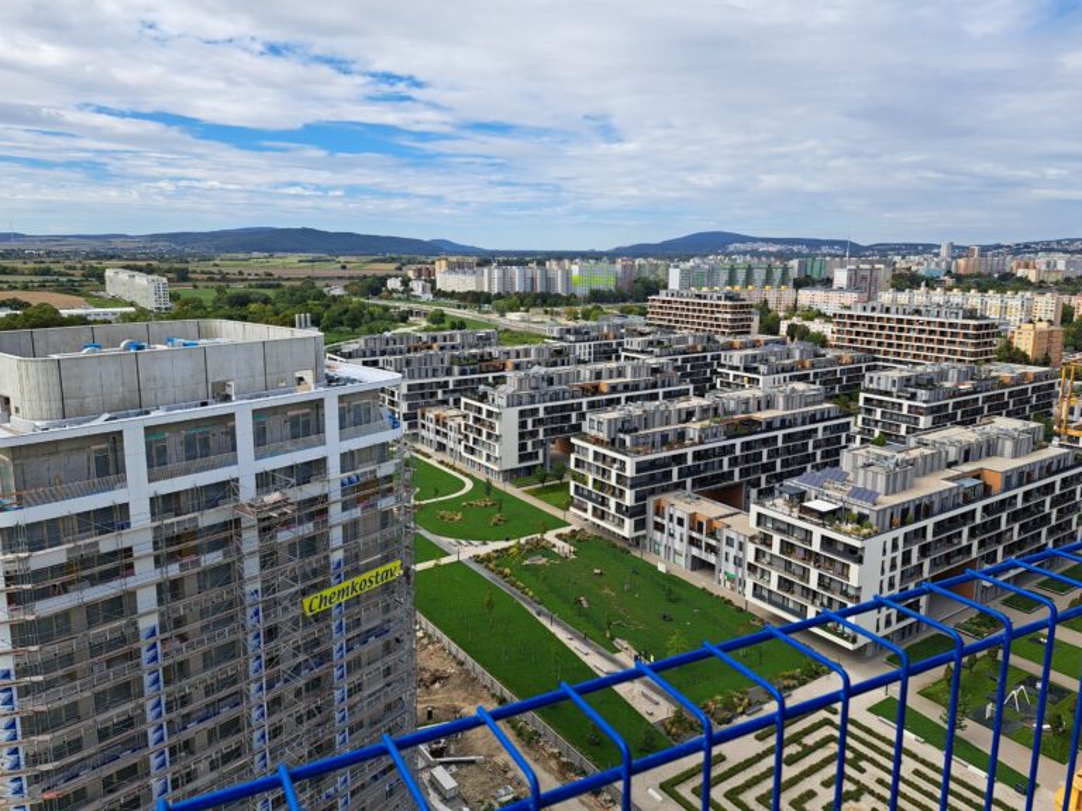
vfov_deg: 56.8
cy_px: 406
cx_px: 541
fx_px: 750
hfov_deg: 71.6
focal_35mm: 24
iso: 50
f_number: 1.8
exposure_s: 1/900
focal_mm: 5.23
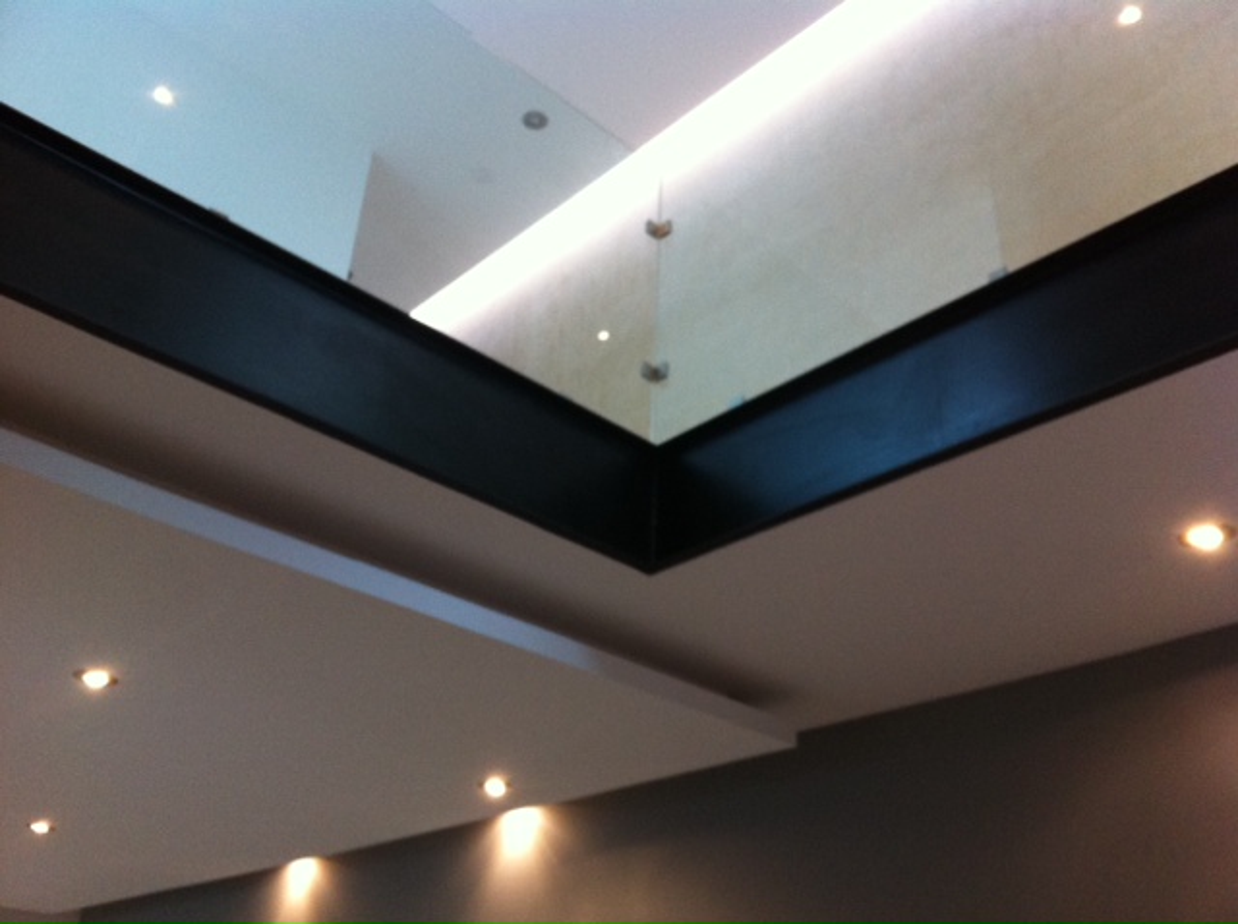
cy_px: 462
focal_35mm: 35
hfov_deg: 52.7
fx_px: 1250
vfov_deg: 40.6
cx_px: 619
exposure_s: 1/15
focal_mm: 3.85
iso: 200
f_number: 2.8
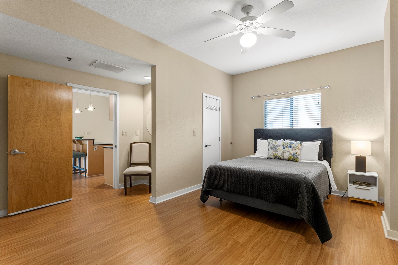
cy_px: 132
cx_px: 199
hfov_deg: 96.7
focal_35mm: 16
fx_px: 177
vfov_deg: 73.7
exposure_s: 1
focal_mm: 16
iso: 200
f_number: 8
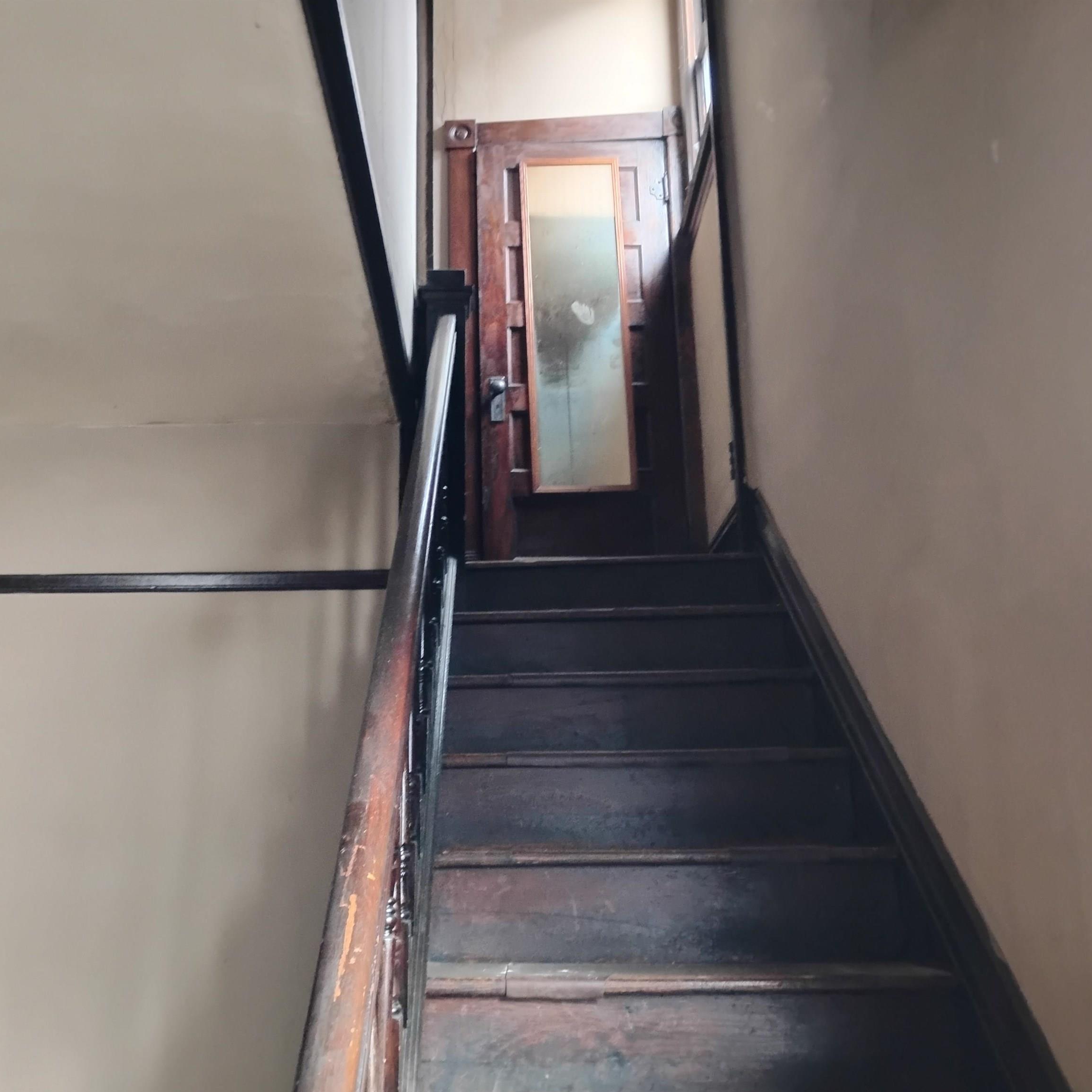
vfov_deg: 49.7
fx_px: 1178
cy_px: 546
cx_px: 444
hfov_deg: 49.5
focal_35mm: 33
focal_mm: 4.26
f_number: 1.8
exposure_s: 1/24
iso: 1703
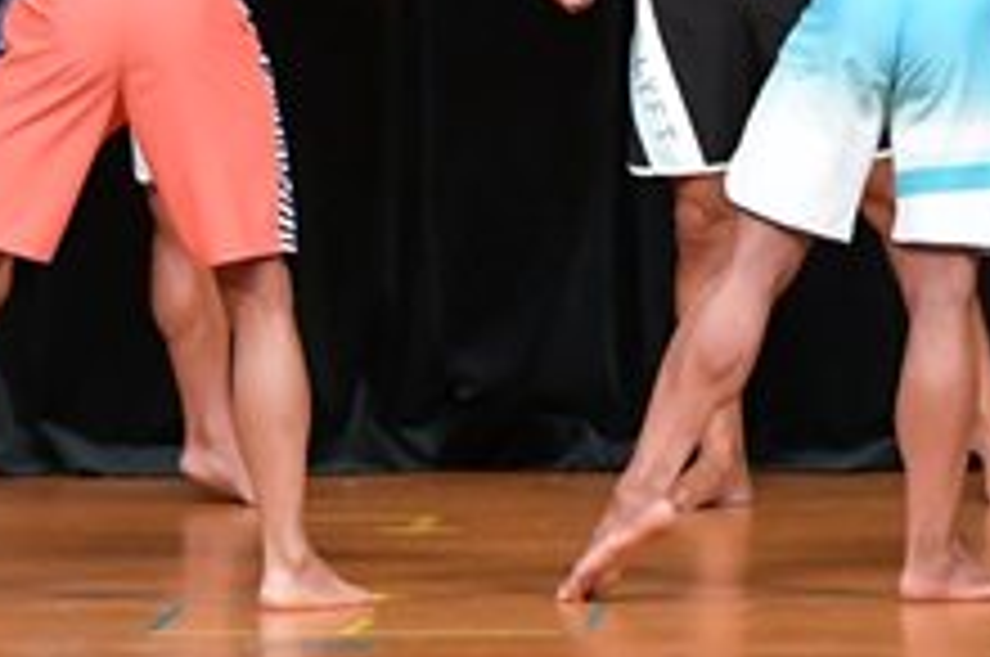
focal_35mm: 593
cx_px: 533
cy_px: -9
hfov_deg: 3.5
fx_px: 16283
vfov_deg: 2.3
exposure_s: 1/400
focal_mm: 112
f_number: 5.6
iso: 5000
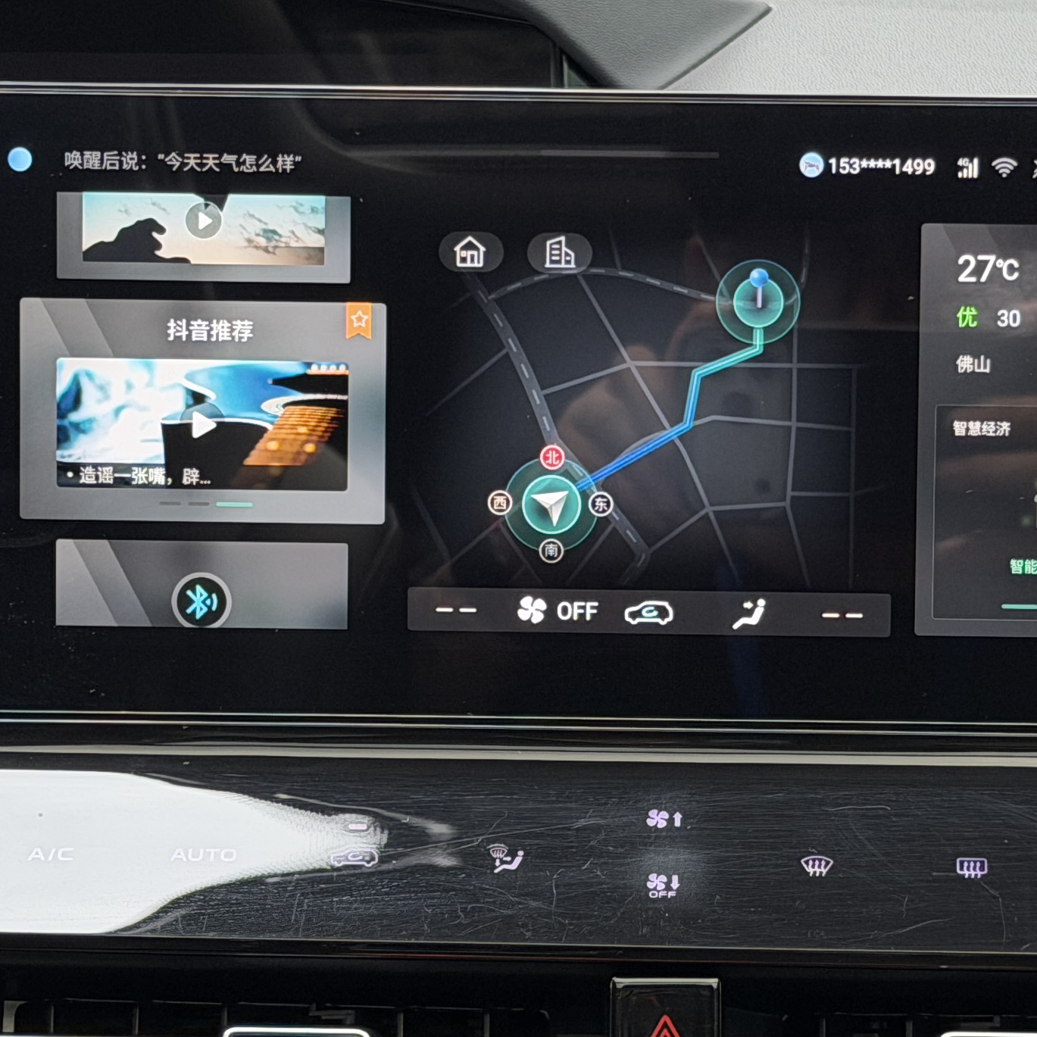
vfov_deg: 13.9
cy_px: 611
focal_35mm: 125
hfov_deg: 13.9
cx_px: 714
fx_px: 4237
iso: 100
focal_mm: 6.76
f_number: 1.78
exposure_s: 1/97
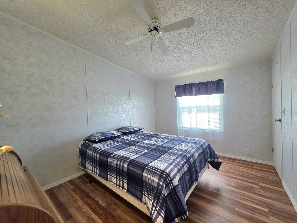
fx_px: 112
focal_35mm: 13
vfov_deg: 89.9
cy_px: 112
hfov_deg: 106.2
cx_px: 148
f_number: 1.9
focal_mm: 2.2
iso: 200
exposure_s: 1/120
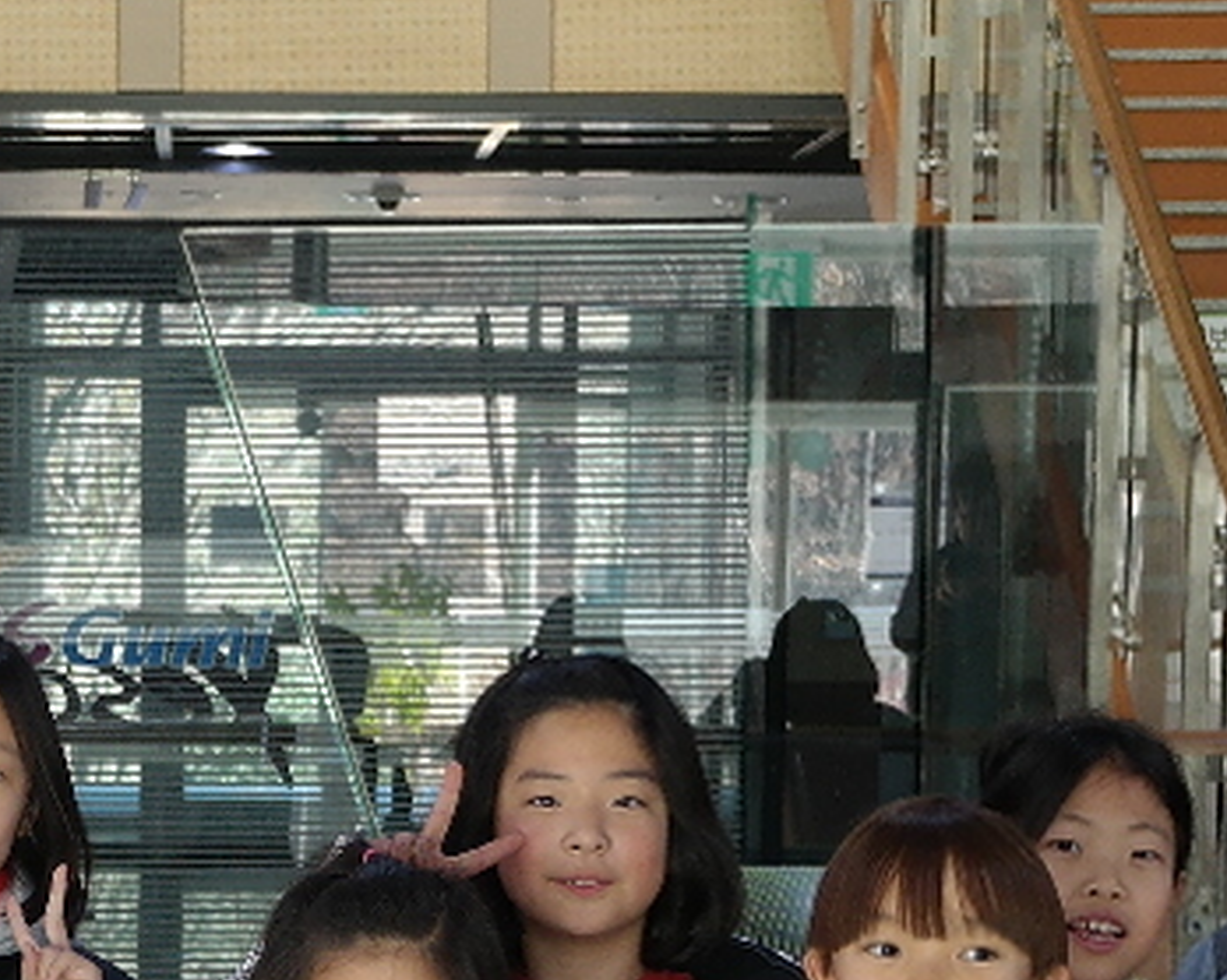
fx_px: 5081
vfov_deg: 10.8
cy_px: 1135
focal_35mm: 140
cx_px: 113
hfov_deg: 13.6
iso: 400
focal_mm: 20
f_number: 3.5
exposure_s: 1/40
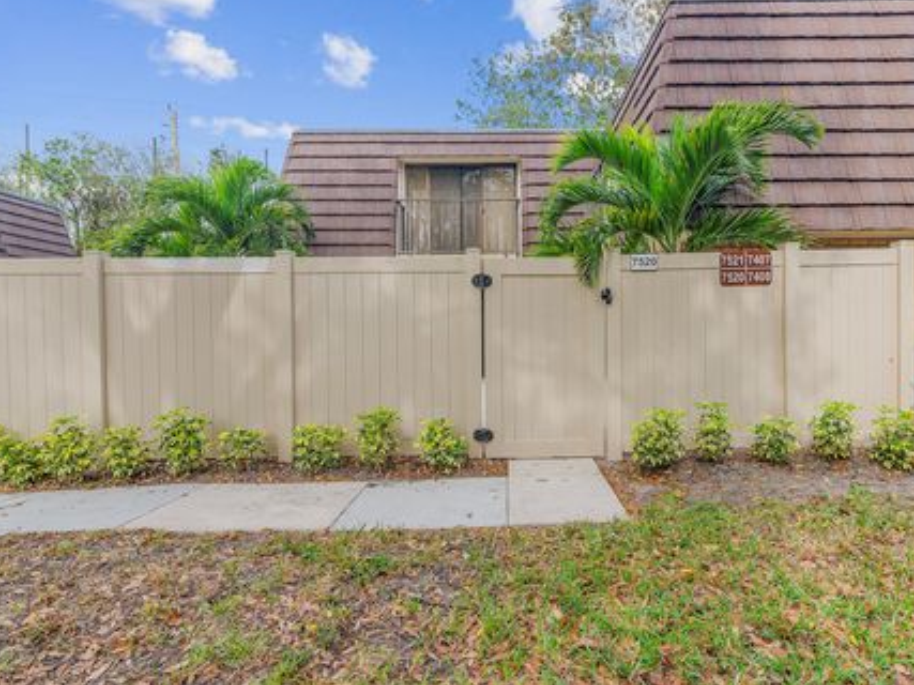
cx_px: 509
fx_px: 475
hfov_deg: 87.4
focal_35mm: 18
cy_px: 335
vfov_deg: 71.6
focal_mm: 16
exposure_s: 1/250
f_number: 8
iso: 400
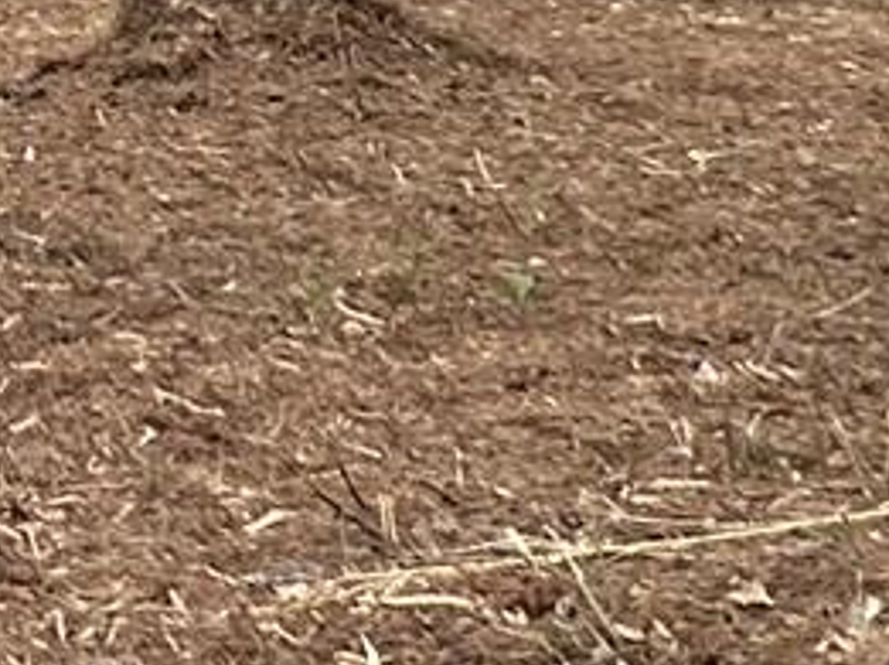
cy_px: -1190
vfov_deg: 10.4
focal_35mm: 110
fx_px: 2821
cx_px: -1383
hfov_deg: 12.7
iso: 40
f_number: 2.2
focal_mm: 2.22
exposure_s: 1/156
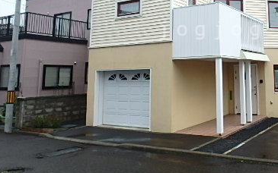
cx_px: 212
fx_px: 295
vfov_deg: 31.7
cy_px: 30
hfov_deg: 48.3
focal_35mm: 39
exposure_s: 1/500
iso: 125
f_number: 3.5
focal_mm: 3.7
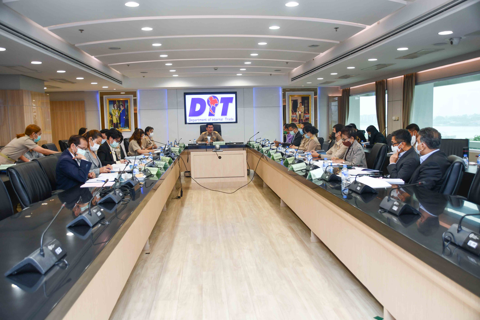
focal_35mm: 33
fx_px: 440
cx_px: 240
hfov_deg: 57.2
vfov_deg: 40.0
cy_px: 160
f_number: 4
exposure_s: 1/60
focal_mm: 22
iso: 220
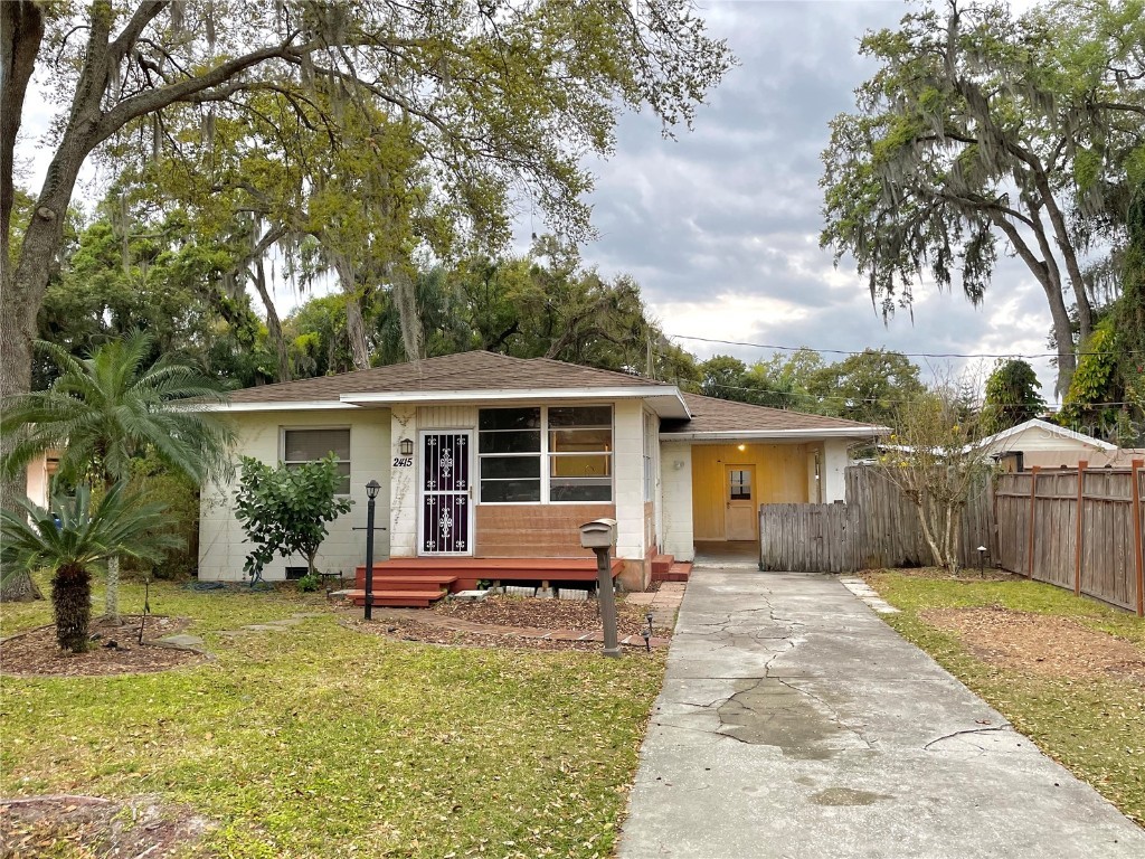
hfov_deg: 67.3
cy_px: 430
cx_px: 572
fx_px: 860
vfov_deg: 53.1
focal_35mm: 26
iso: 125
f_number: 1.6
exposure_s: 1/121
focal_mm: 4.2
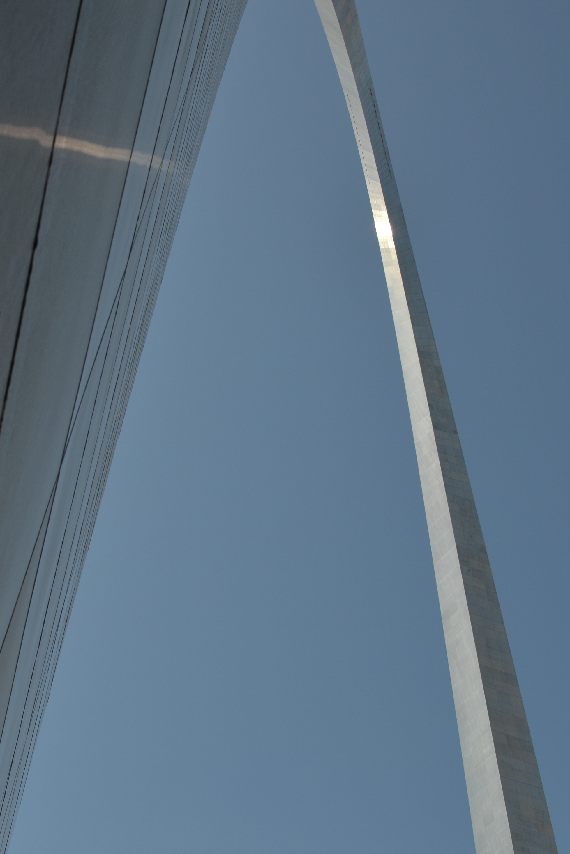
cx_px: 260
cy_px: 334
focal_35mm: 46
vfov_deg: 42.5
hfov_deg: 29.2
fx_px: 1092
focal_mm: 24
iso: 100
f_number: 8
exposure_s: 1/250
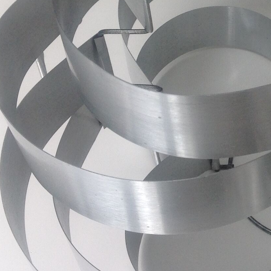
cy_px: 58
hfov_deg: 17.3
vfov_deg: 17.8
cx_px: 304
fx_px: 859
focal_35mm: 97
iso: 50
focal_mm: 4.28
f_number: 2.4
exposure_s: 1/136
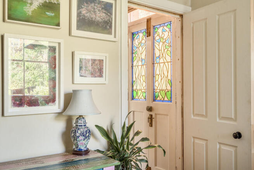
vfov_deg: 36.9
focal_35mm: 36
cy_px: 85
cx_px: 127
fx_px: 254
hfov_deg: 53.1
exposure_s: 1/13
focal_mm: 24
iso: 100
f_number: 8
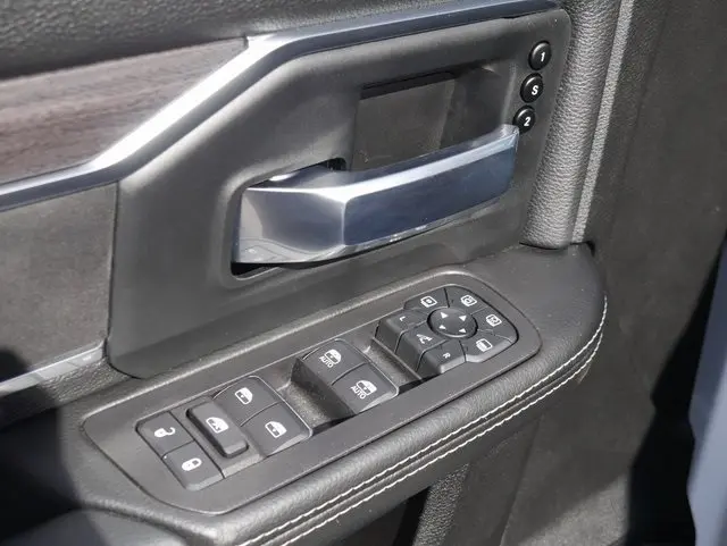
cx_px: 364
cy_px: 273
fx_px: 1051
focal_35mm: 50
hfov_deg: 38.2
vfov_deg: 29.1
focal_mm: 25
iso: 200
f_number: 5.3
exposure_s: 1/250
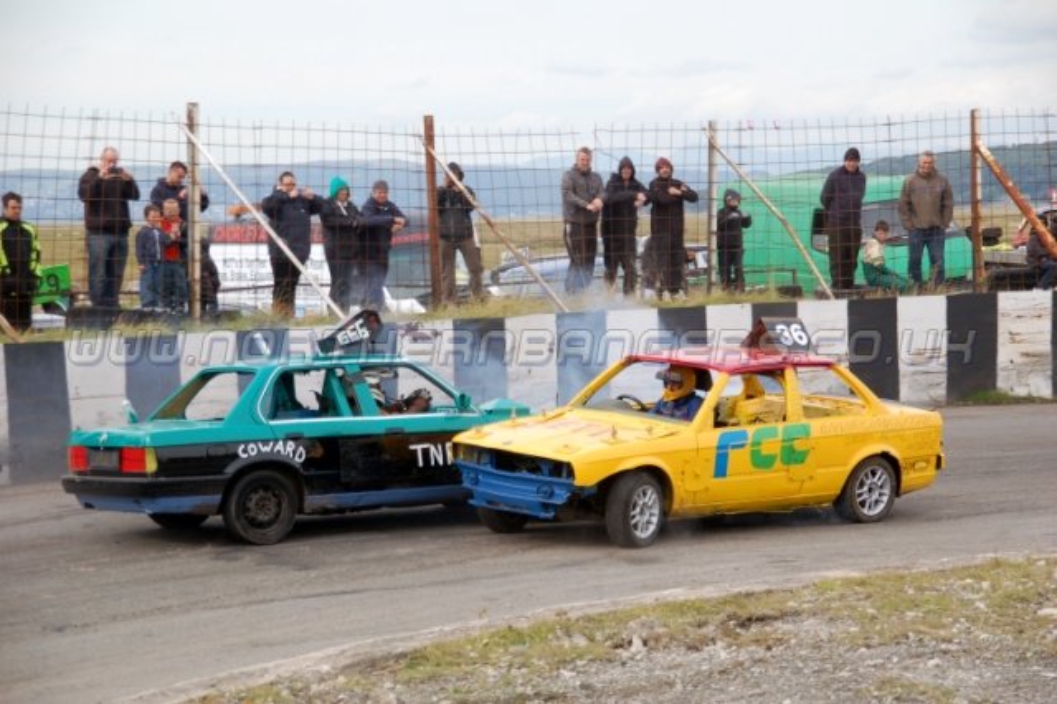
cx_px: 528
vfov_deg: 11.7
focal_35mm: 117
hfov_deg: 17.5
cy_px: 352
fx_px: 3433
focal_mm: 78
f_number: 5.6
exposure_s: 1/640
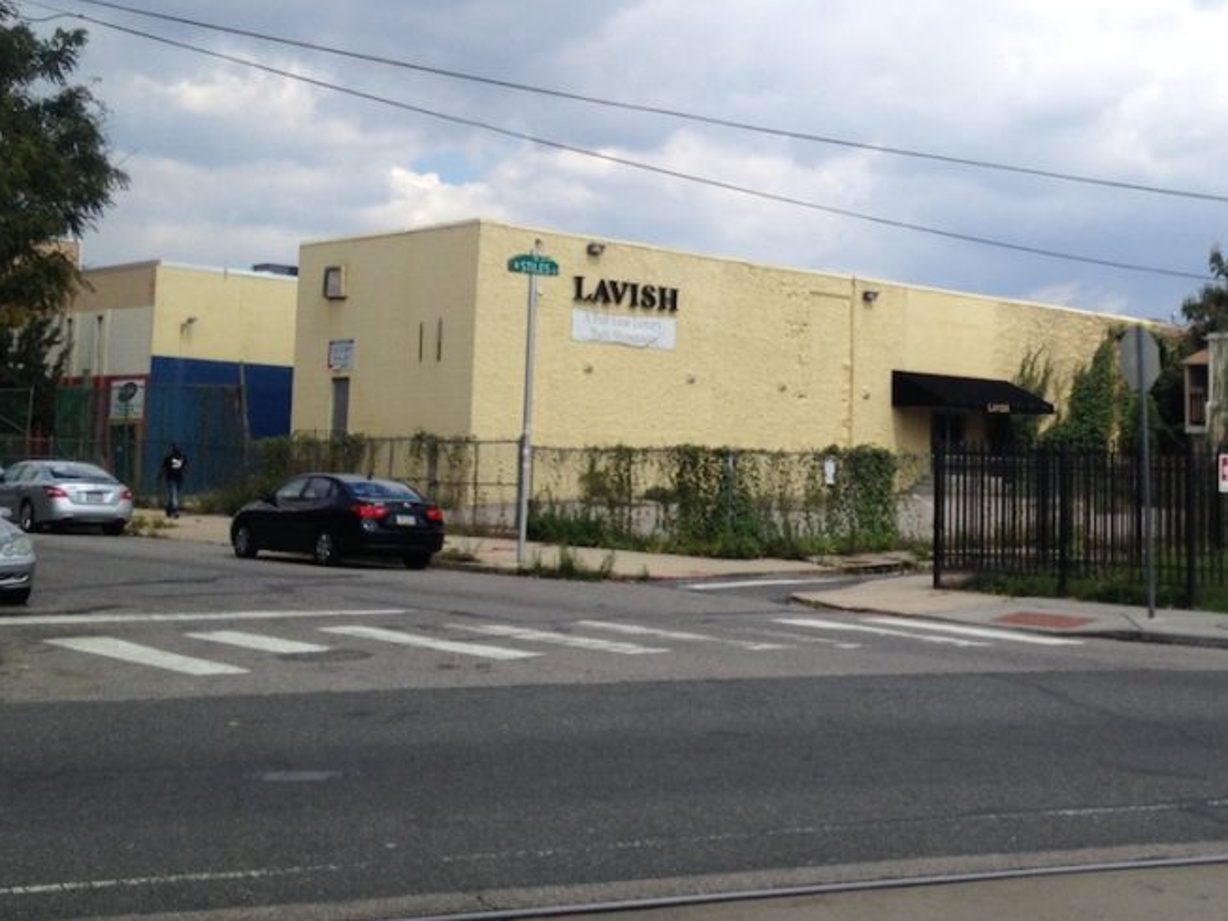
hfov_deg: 34.4
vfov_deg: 26.4
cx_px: 887
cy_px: 309
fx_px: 1951
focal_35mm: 55
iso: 50
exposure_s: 1/2404
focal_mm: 4.28
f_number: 2.4
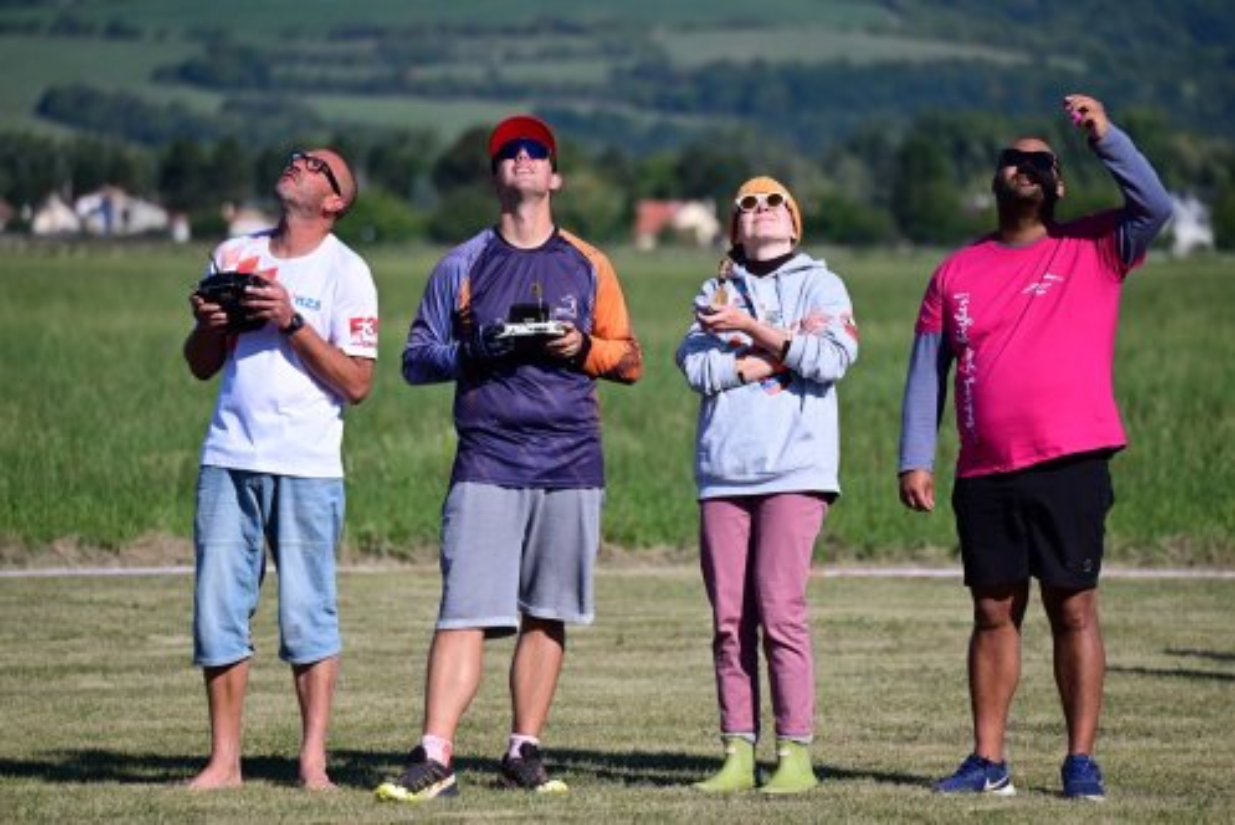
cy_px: 412
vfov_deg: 4.7
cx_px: 618
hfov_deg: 7.1
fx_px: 9954
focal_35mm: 290
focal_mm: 290
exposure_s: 1/5000
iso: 800
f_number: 6
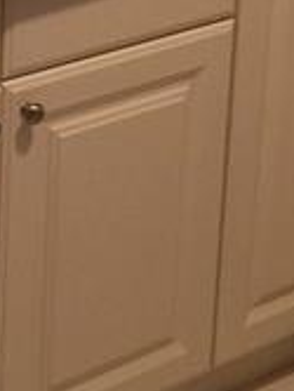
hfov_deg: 10.9
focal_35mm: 134
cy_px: -118
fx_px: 1514
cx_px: -66
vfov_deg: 14.1
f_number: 2.2
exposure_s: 1/8
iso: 100
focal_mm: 4.15
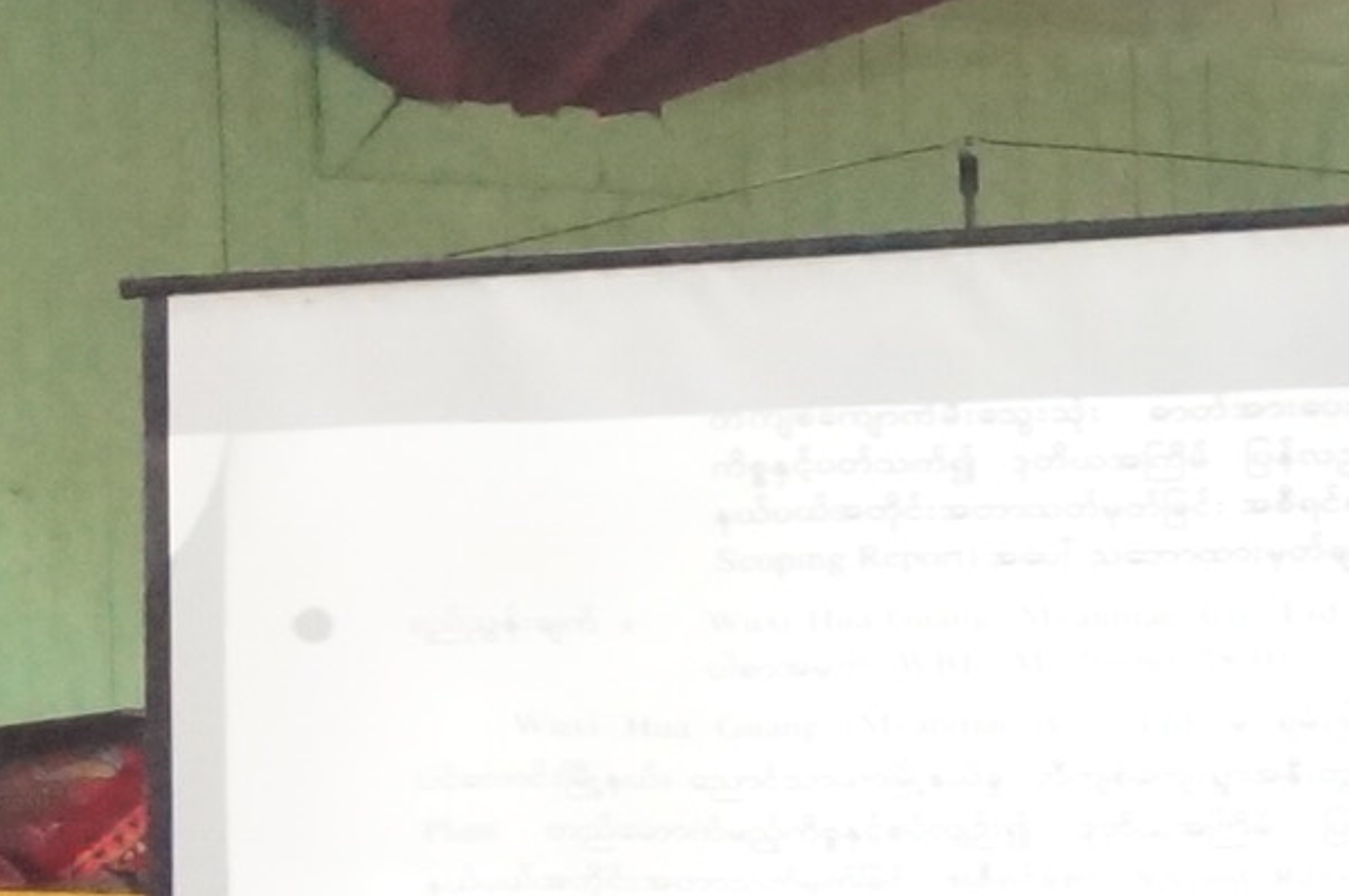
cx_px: -2498
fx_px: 7262
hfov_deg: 8.9
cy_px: 1150
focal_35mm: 194
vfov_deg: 7.0
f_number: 7.1
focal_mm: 20
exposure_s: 1/40
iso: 3200
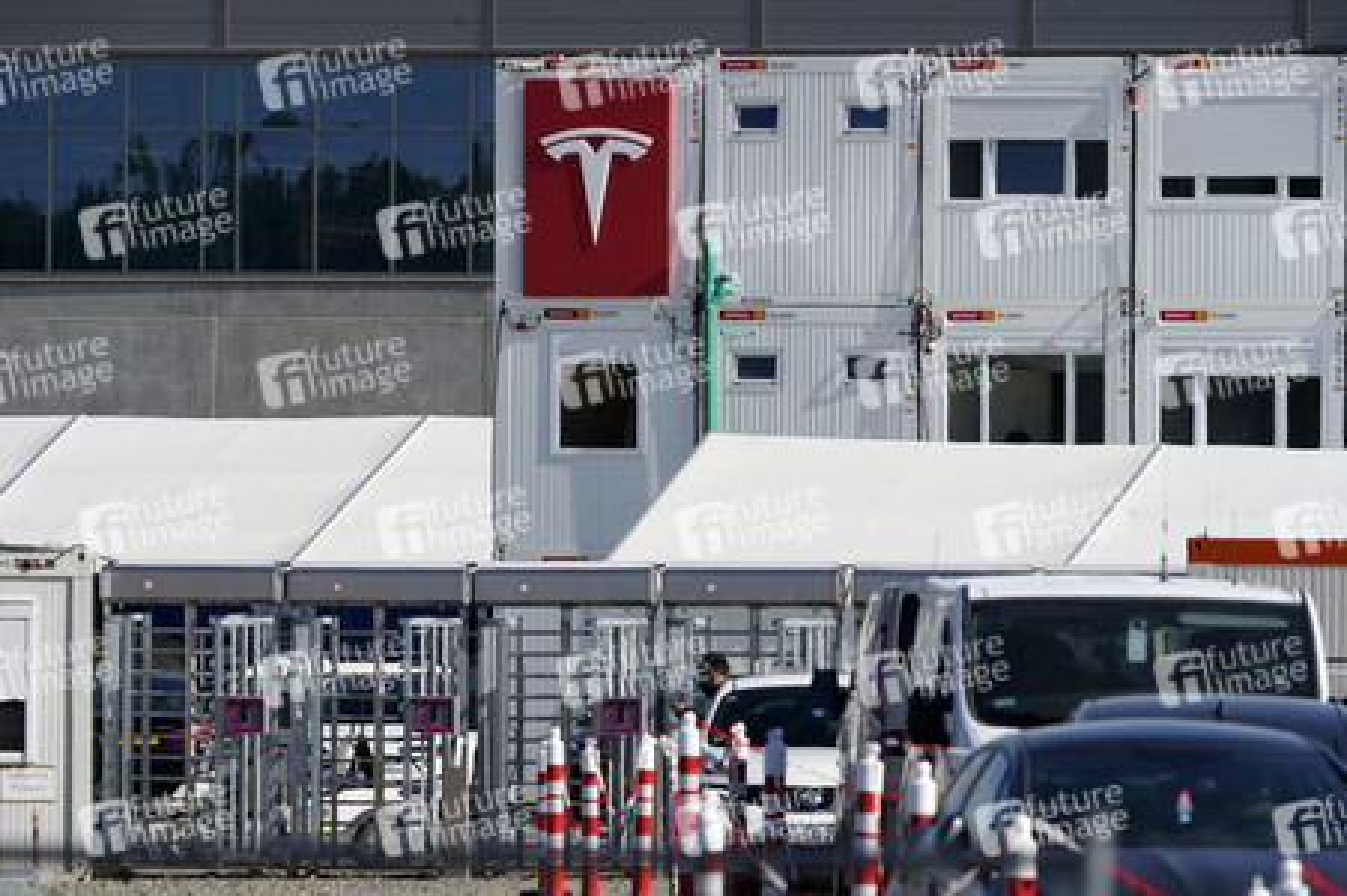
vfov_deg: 2.9
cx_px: 674
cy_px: 448
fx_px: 17872
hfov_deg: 4.3
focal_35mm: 478
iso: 640
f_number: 10
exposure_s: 1/1600
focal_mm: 478
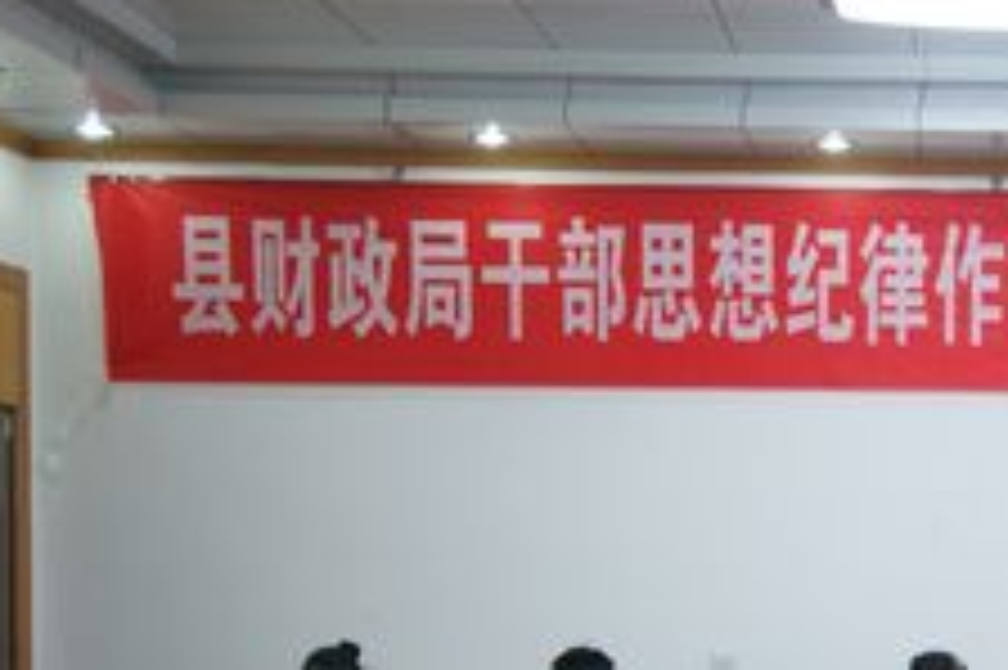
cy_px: 663
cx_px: 1012
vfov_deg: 15.4
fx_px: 2434
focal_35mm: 87
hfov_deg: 22.5
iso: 400
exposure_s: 1/20
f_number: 4.5
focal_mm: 26
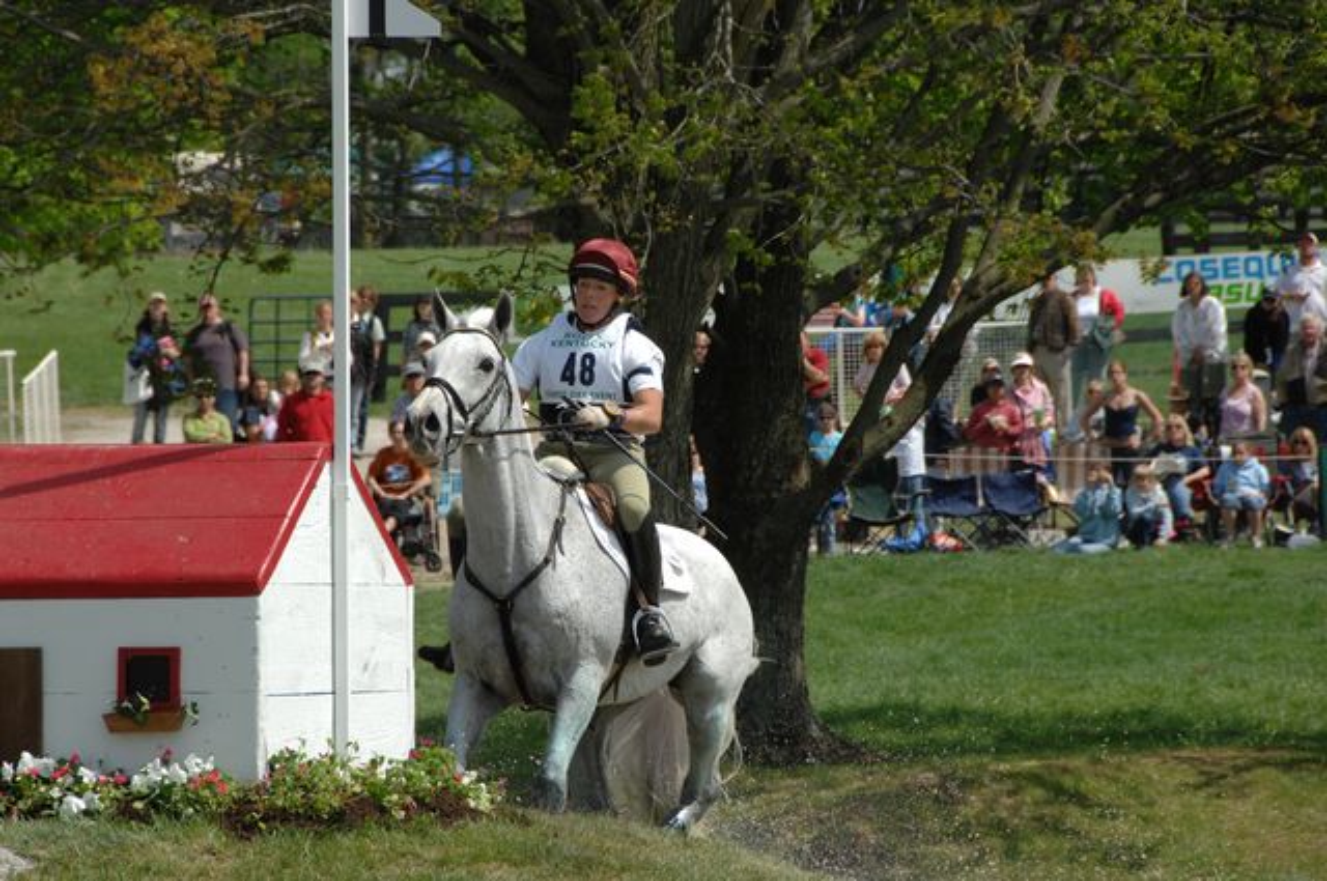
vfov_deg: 5.4
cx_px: 664
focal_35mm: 255
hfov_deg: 8.1
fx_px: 9388
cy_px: 440
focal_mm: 170
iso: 500
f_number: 8.5
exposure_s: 1/1000
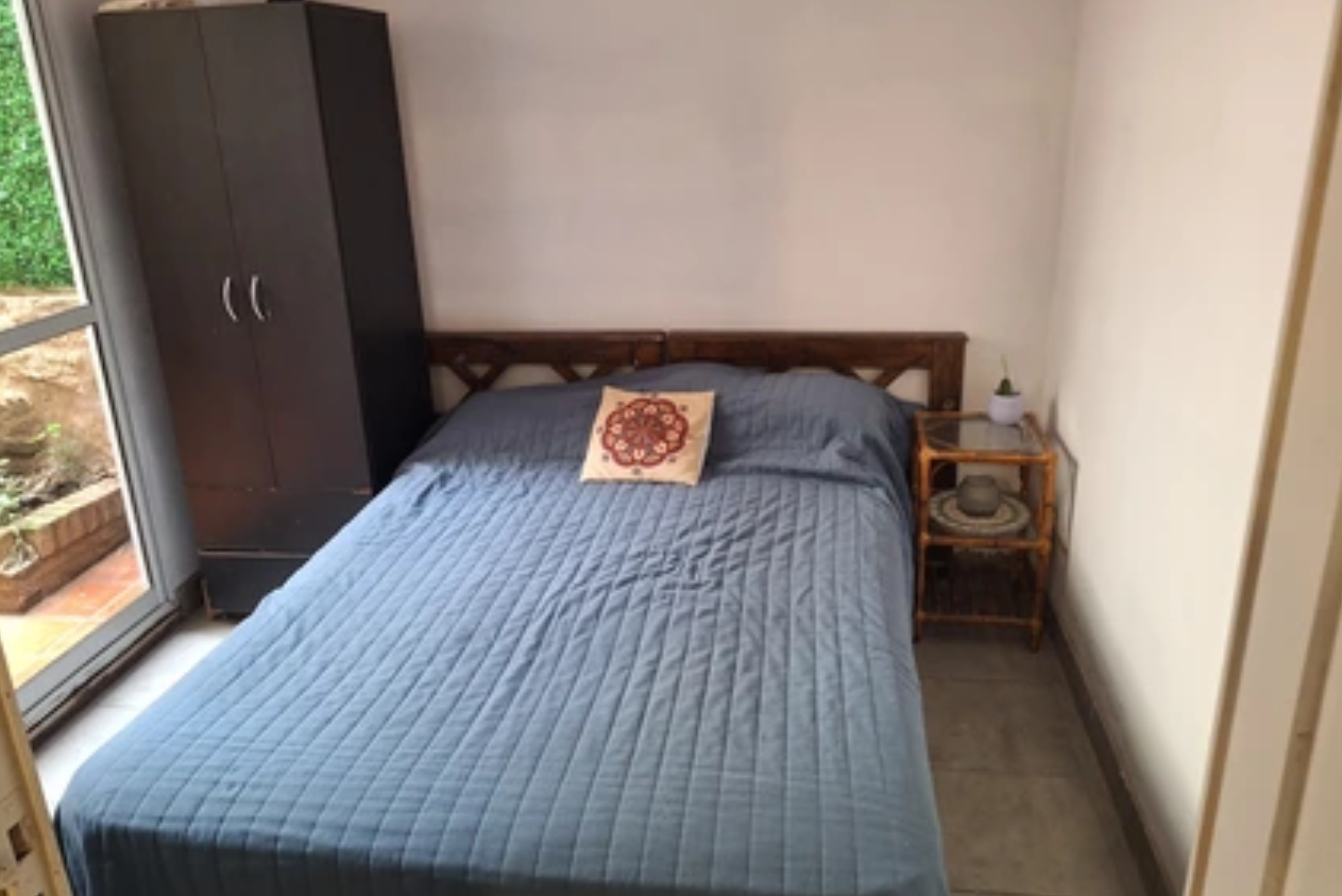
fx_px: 932
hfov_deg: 71.5
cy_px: 383
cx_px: 647
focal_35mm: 25
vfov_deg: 51.1
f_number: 1.8
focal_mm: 5.54
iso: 200
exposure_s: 1/50
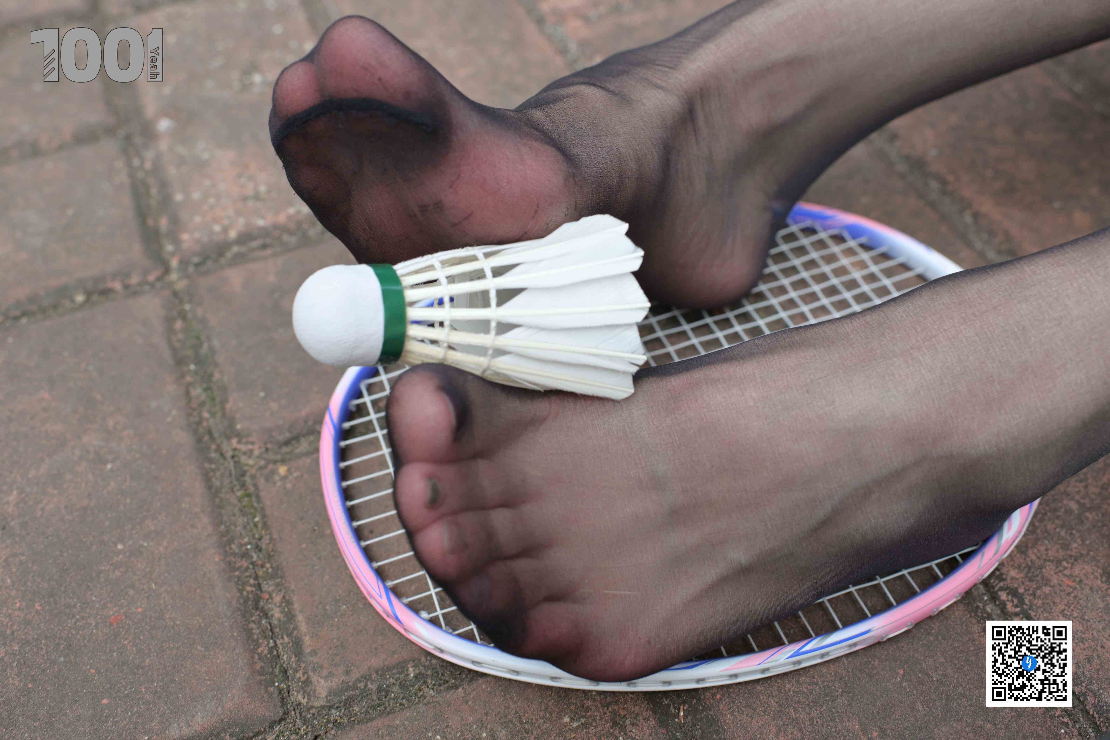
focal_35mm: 35
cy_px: 370
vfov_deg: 37.9
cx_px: 555
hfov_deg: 54.4
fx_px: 1079
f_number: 5.6
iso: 200
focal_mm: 35
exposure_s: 1/250
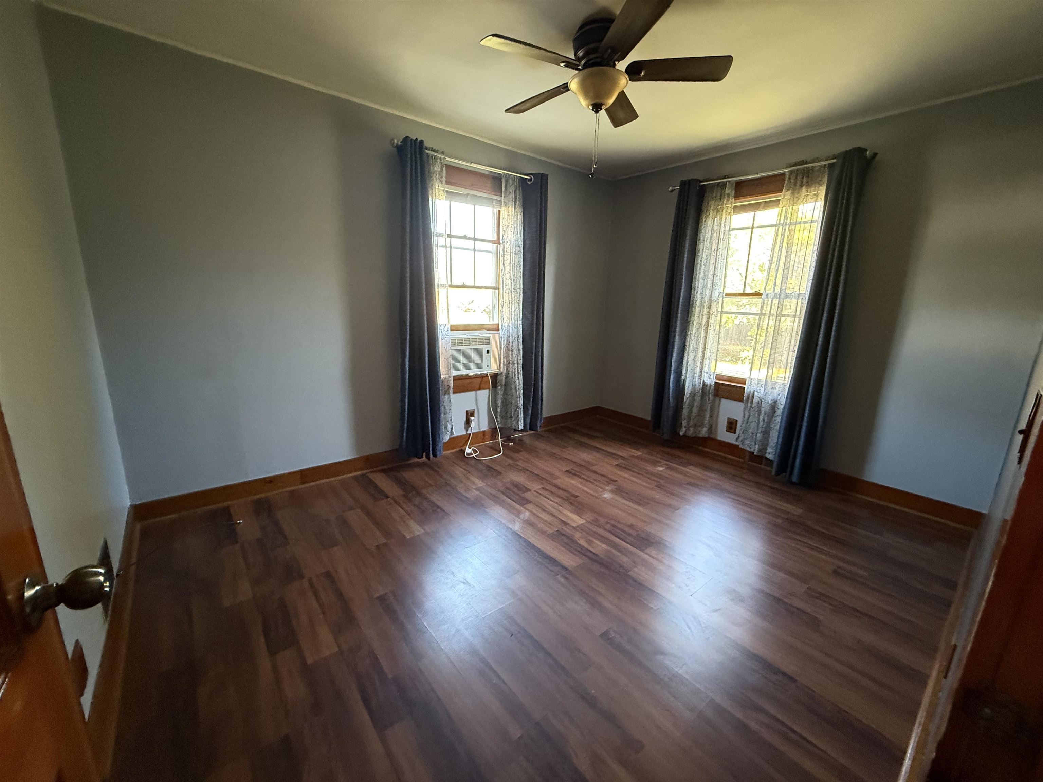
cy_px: 391
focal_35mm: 14
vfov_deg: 85.7
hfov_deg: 102.1
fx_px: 422
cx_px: 522
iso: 800
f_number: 2.2
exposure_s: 1/60
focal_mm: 2.22
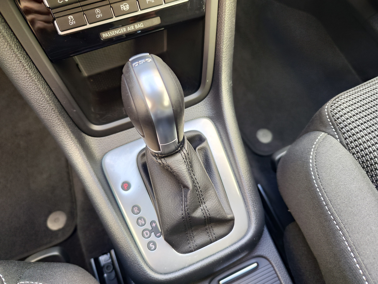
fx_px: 251
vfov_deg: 58.9
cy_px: 142
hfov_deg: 73.9
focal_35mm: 23
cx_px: 189
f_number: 1.69
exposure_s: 1/55.4
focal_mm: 7.01
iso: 349
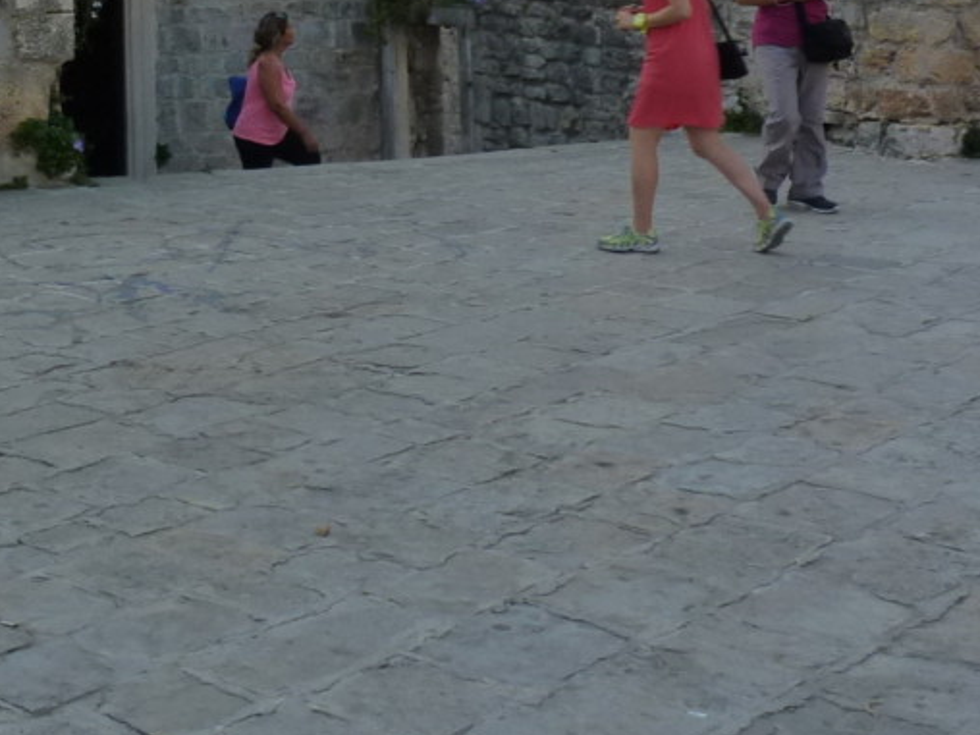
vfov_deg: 20.1
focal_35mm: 68
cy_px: -181
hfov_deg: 27.5
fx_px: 1925
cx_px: 85
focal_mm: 4.8
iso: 125
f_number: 4
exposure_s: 1/160
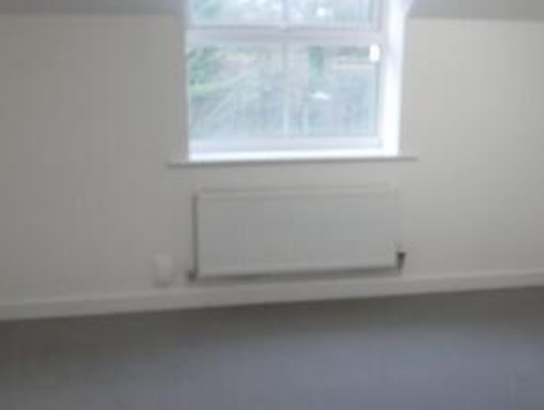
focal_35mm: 48
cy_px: 319
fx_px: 755
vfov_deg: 29.7
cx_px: 284
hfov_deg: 39.6
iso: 800
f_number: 3.5
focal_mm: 12
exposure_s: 1/60
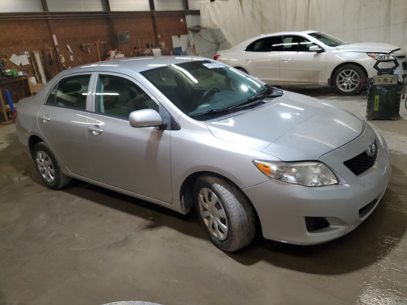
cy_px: 152
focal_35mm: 26
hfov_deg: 67.3
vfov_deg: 53.1
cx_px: 204
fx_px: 306
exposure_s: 1/60.2
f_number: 1.5
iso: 73
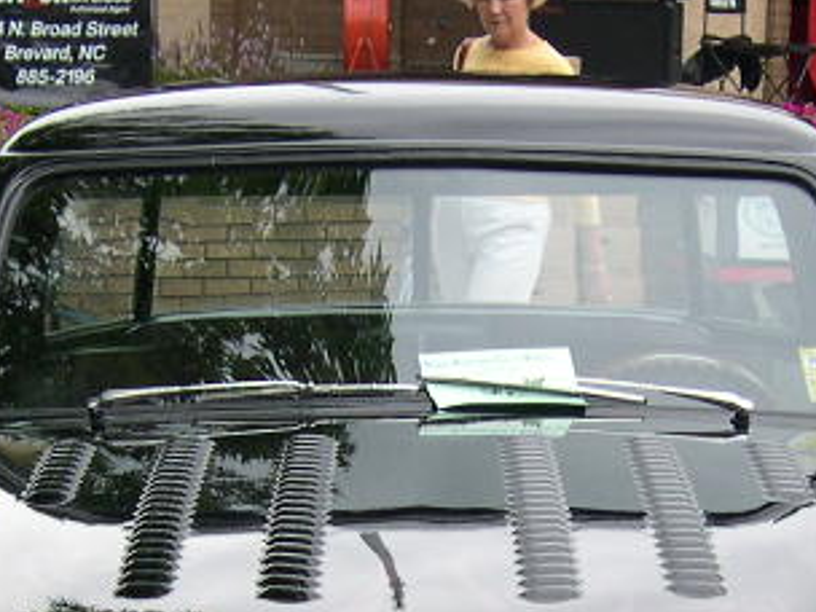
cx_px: 397
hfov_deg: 15.4
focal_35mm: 128
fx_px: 3017
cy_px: 639
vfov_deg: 11.4
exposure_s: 1/354
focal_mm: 8
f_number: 2.8
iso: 100
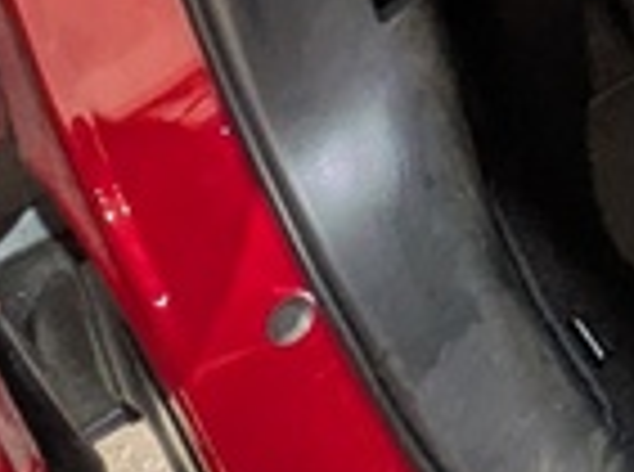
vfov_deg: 11.6
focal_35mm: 102
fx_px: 1863
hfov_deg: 15.7
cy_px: -701
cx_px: 1228
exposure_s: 1/25
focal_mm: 1.83
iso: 64
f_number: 2.2
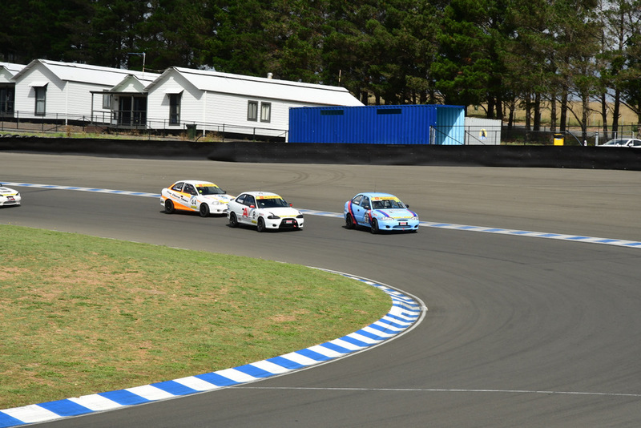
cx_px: 320
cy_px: 214
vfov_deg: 11.4
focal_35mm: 120
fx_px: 2137
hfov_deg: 17.1
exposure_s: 1/400
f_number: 11
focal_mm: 80
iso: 200
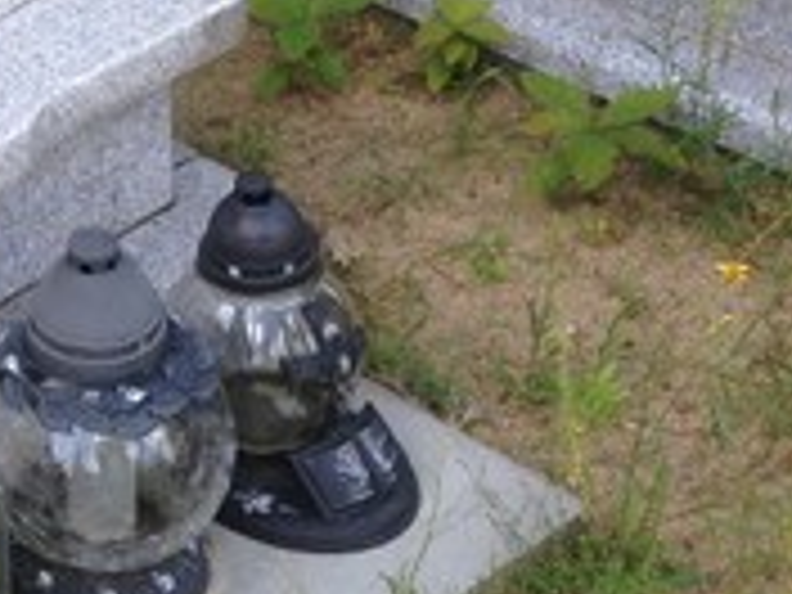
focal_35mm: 120
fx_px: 2746
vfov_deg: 12.2
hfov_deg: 15.1
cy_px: -40
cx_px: -428
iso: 50
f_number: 2.4
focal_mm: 4.12
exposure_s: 1/164
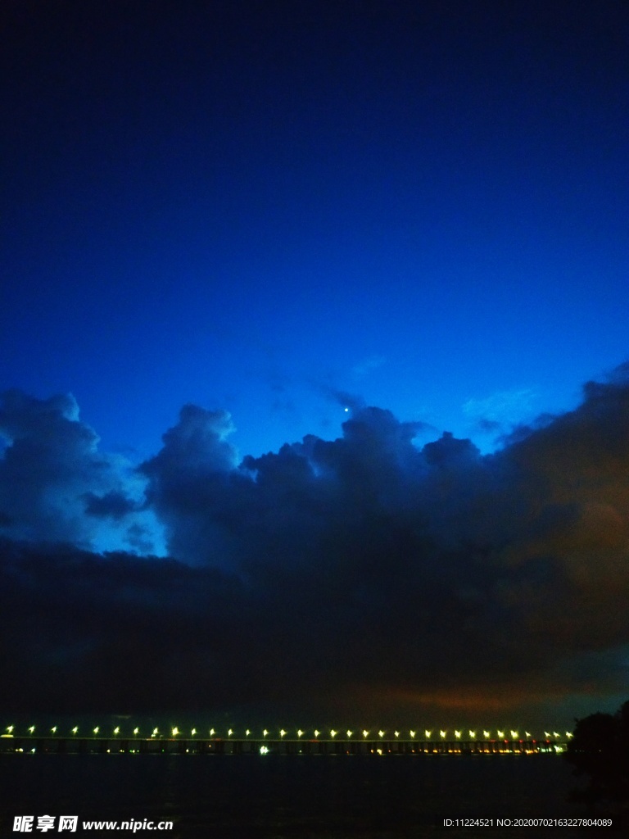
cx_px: 314
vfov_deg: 56.8
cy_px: 420
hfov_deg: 44.2
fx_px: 775
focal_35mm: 32
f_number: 2
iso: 8919
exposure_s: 1/12
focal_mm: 4.5
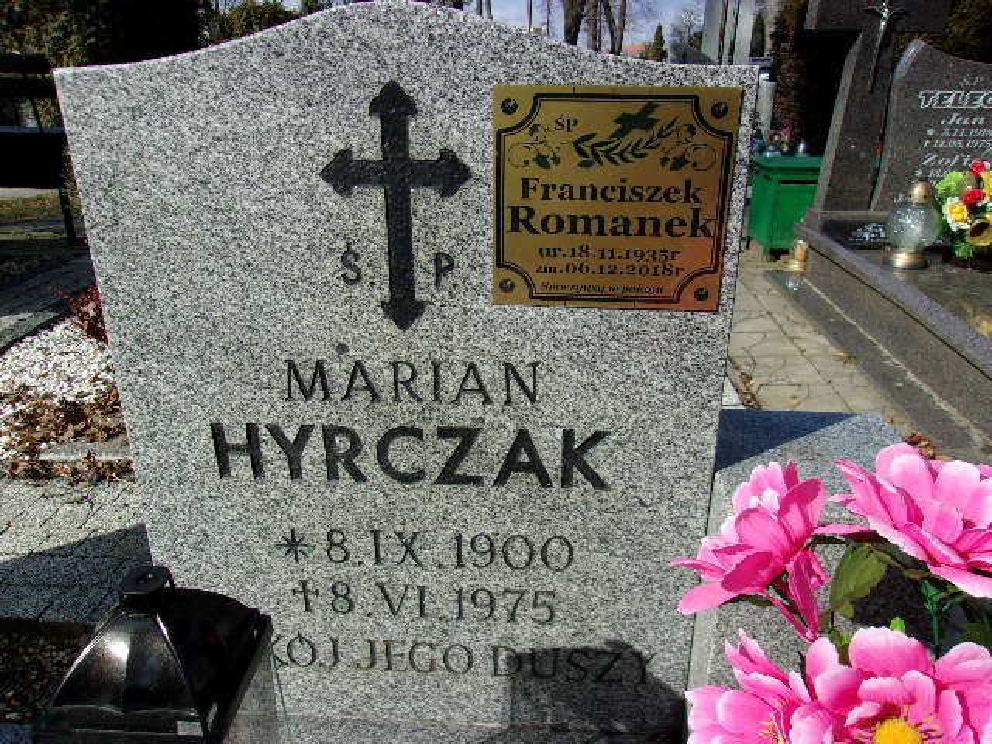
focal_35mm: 27
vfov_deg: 51.4
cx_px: 496
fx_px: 774
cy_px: 372
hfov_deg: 65.3
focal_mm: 4.9
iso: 80
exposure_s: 1/105
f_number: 10.4
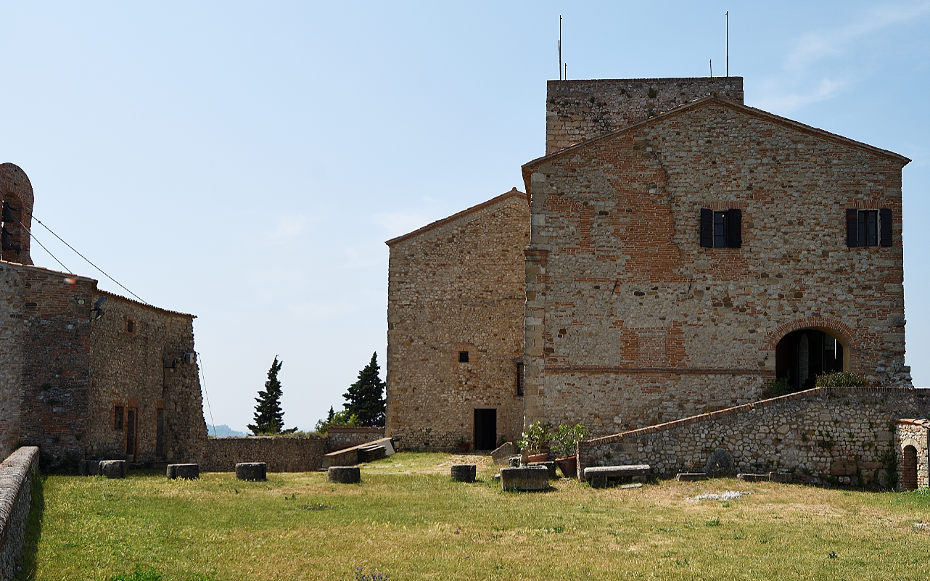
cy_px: 380
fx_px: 887
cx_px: 517
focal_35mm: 35
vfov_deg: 36.0
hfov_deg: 55.2
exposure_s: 1/500
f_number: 7.1
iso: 100
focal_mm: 22
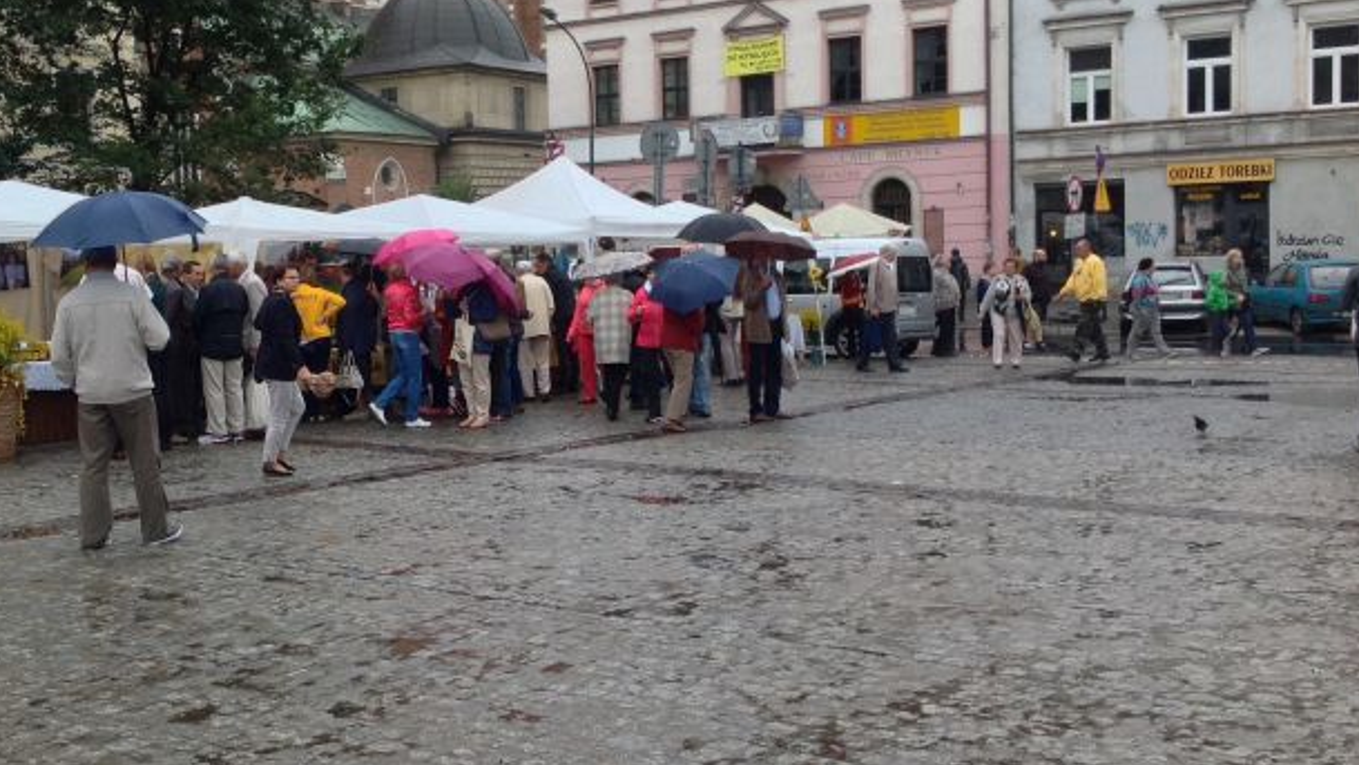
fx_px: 1802
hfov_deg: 40.9
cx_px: 489
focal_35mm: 50
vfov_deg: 24.0
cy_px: 368
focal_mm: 4.28
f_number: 2.4
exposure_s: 1/256
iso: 50
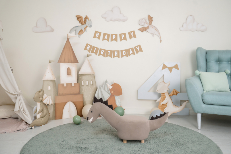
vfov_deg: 41.1
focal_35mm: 32
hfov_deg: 58.8
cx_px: 116
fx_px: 205
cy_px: 77
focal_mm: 32
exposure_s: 1/320
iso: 1000
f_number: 2.8
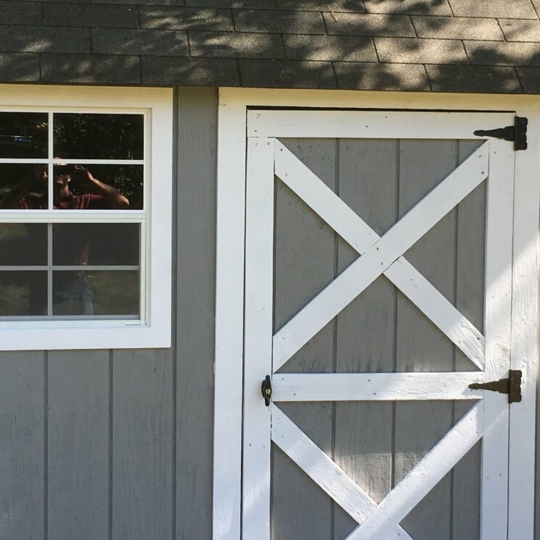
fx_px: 1165
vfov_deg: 26.1
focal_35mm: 66
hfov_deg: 26.1
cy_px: 221
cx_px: 250
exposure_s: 1/329
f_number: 2.2
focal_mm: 4.15
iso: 25
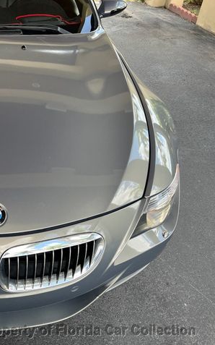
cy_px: 172
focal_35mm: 37
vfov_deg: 52.8
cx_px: -12
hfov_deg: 31.2
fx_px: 347
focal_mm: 5.7
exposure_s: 1/265
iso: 40
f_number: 1.5
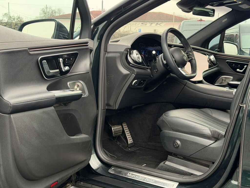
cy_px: 94
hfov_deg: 39.7
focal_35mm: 48
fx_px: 347
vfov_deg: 30.3
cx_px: 125
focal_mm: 6.76
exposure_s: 1/207
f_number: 1.78
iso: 125
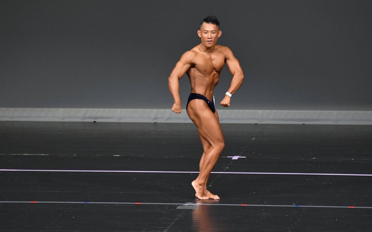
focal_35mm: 353
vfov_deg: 3.7
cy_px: 120
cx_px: 186
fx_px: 3578
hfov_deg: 6.0
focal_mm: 230
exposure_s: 1/400
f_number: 5.6
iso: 4000
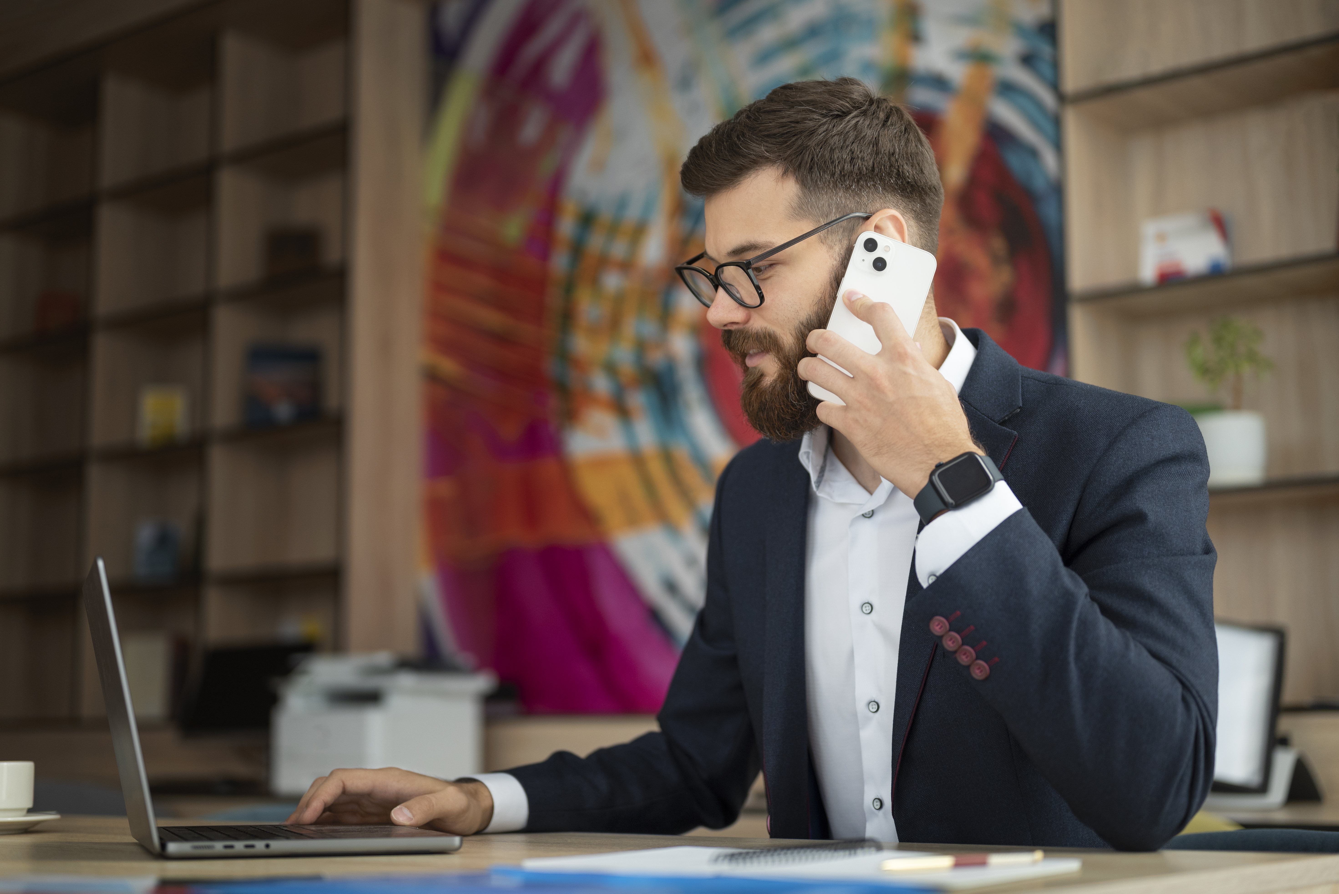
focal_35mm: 50
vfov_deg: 27.0
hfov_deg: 39.6
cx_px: 670
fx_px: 1860
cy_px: 447
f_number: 2
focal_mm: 50
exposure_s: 1/250
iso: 320
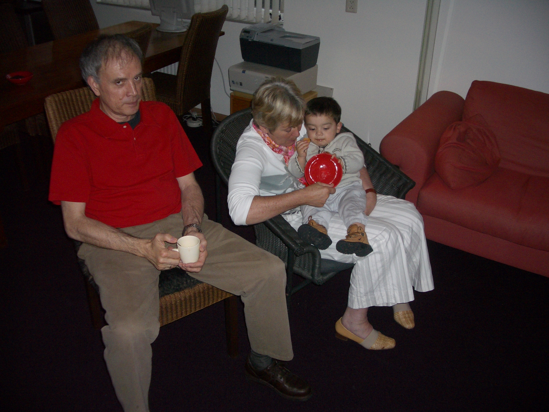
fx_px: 555
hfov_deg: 52.6
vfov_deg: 40.7
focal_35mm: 35
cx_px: 274
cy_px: 206
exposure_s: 1/60
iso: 100
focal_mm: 5.8
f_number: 2.6
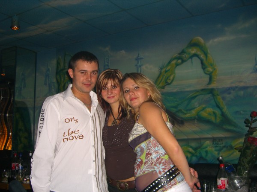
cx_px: 128
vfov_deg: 37.7
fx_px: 282
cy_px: 96
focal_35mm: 38
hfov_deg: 49.0
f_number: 2.8
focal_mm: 7.9
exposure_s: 1/60
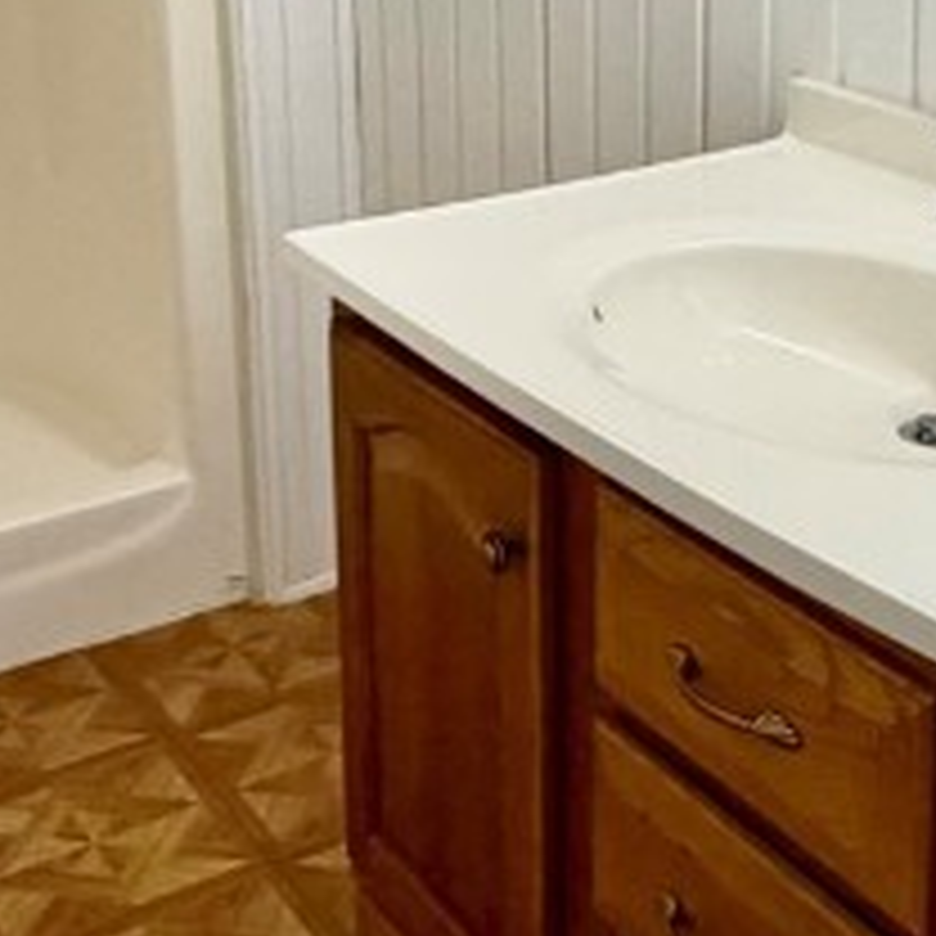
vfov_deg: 27.1
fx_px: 1866
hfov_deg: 28.0
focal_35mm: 61
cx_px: 630
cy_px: 81
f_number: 2.2
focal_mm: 2.22
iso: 320
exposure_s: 1/120
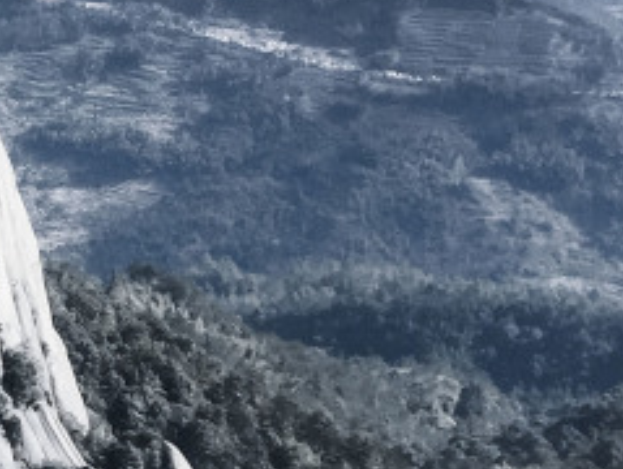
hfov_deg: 14.0
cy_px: -268
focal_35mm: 124
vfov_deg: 11.4
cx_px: -516
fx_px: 2235
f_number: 2.2
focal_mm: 4.15
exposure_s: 1/1400
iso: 32
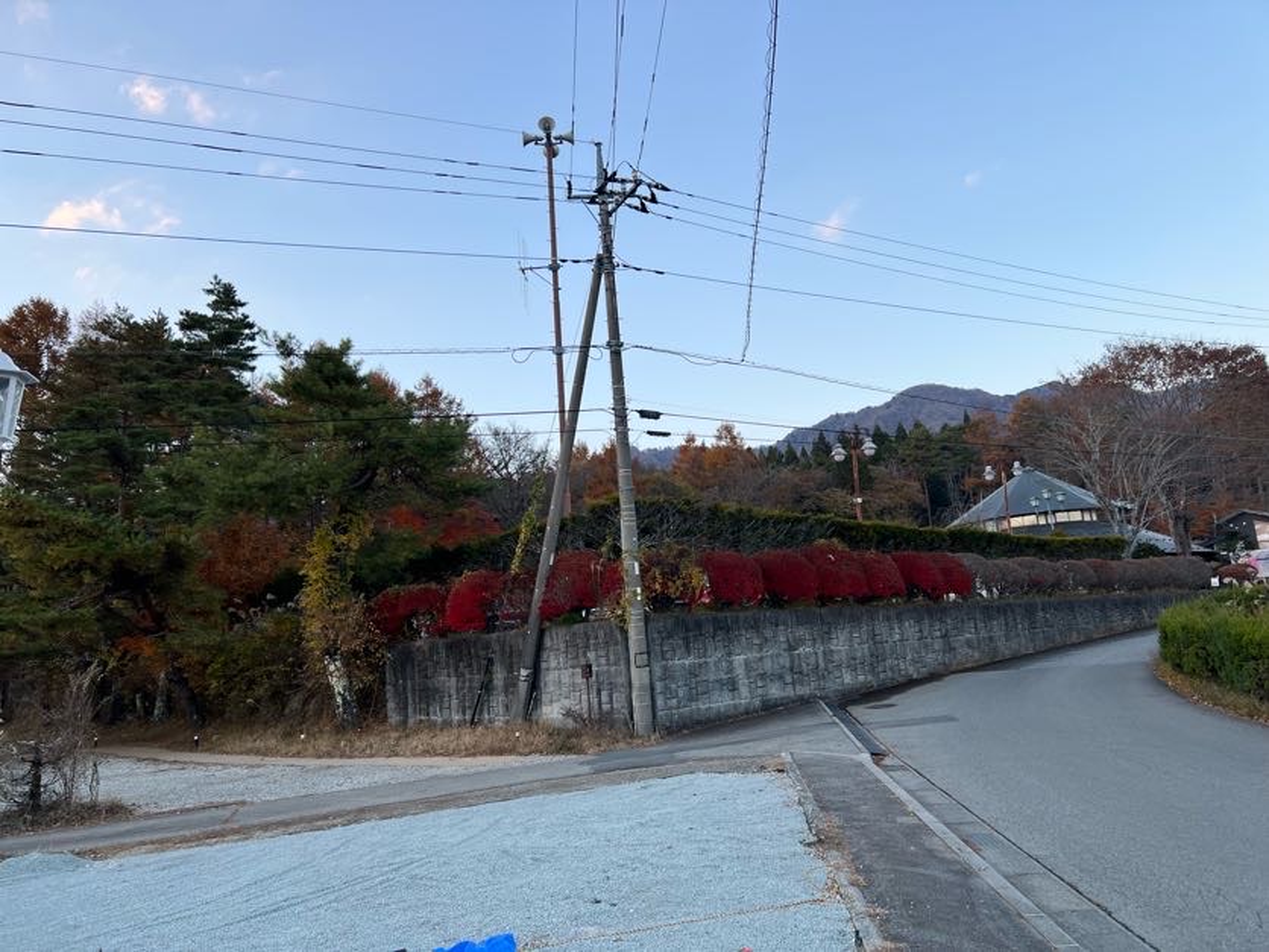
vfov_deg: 53.1
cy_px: 476
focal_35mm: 26
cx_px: 634
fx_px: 953
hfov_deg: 67.3
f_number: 1.5
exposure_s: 1/454
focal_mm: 5.7
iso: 50
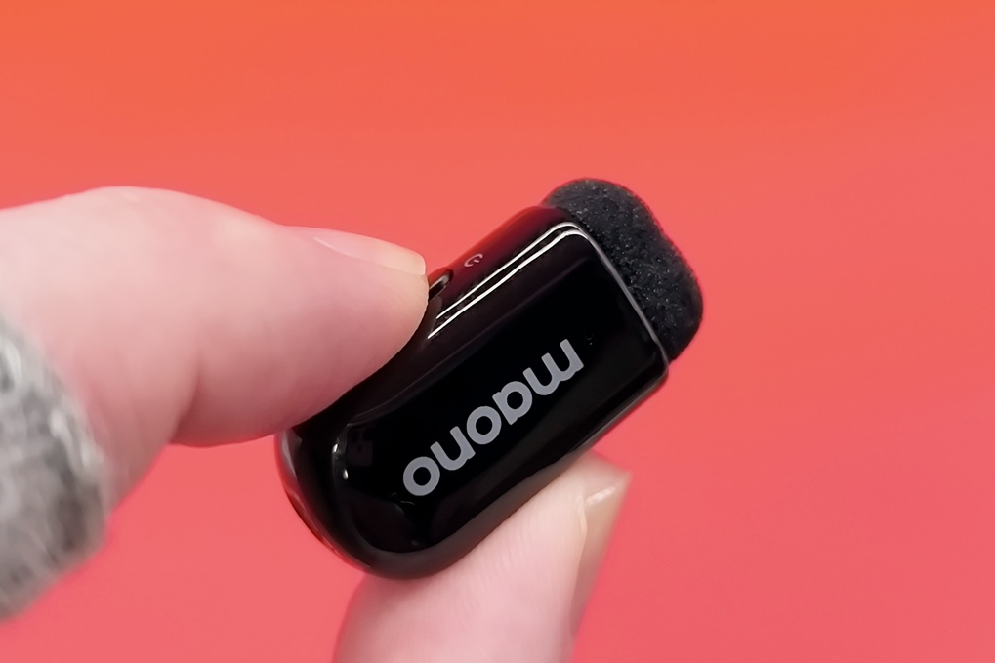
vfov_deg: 29.2
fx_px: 1271
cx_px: 497
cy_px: 311
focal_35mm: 46
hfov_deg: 42.8
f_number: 1.65
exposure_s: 1/50
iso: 640
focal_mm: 6.14
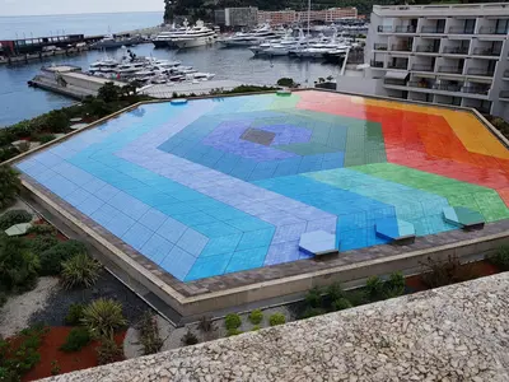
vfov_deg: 53.1
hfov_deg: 67.3
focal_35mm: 26
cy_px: 191
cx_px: 254
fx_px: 382
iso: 40
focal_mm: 4.2
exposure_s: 1/1312
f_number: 1.7
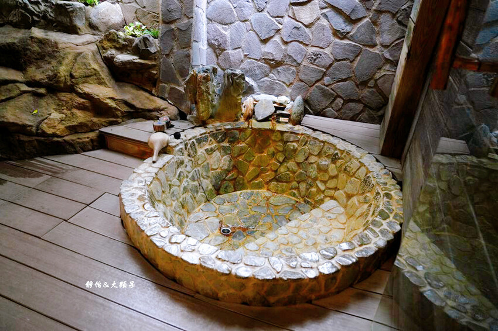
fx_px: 332
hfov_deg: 73.8
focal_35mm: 24
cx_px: 249
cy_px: 166
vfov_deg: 53.1
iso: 2500
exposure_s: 1/30
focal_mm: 24
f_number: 4
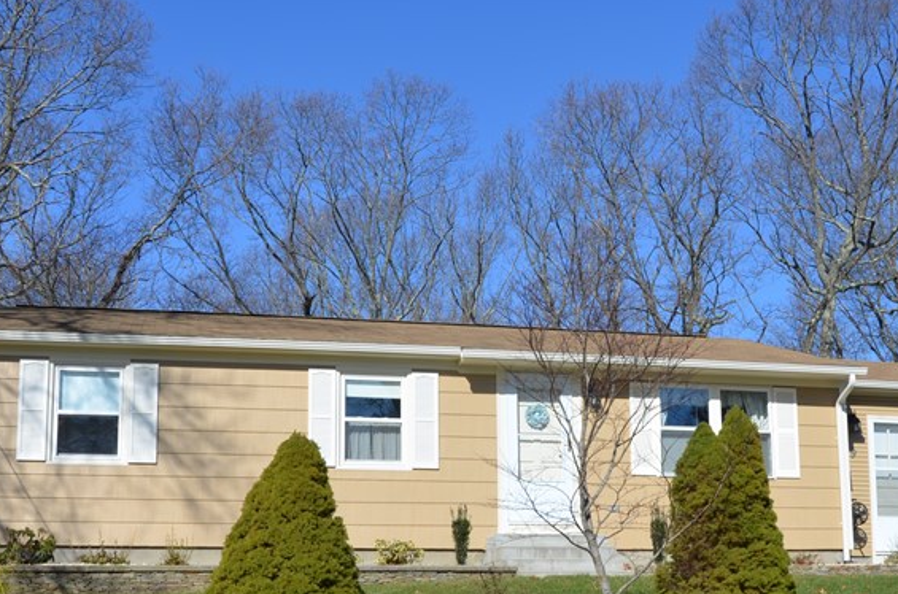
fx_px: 1294
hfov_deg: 38.1
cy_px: 461
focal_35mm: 52
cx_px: 538
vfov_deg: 25.5
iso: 100
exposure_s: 1/250
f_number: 8
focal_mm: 18
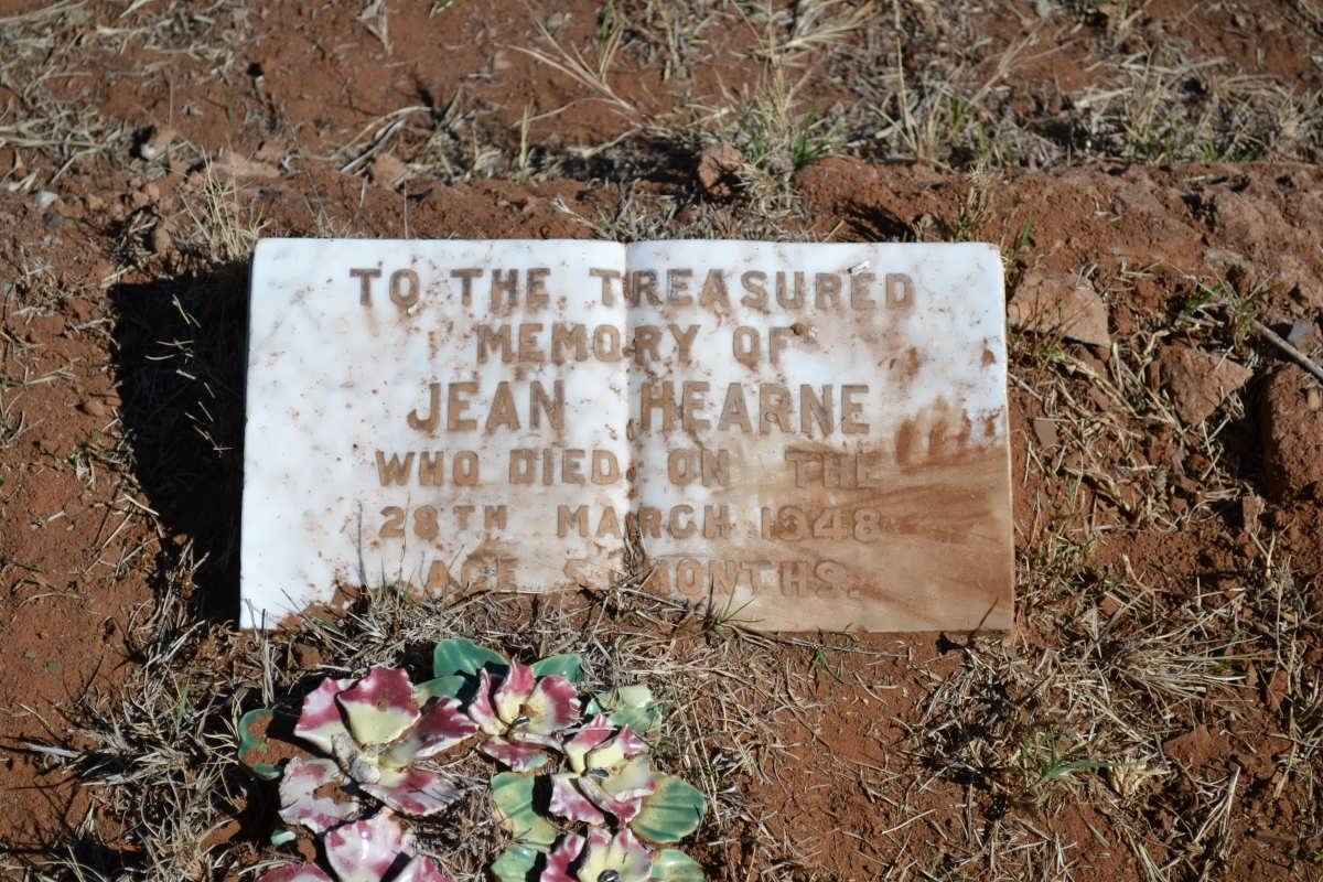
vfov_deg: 16.6
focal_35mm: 82
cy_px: 441
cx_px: 662
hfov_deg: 24.6
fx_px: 3032
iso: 100
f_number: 6.3
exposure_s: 1/160
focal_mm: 55
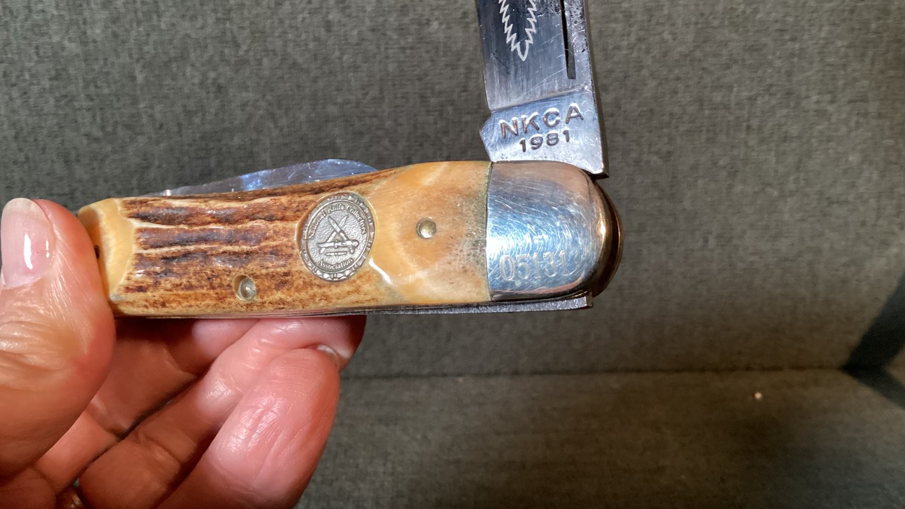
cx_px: 452
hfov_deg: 58.0
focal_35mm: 34
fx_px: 816
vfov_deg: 34.4
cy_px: 180
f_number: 2.4
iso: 400
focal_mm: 3.3
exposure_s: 1/60
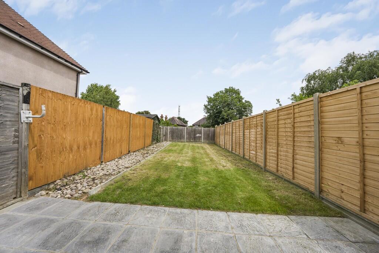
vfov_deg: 90.0
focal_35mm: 12
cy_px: 126
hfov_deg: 112.6
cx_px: 190
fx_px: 126
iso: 320
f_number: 9
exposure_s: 1/640
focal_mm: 12
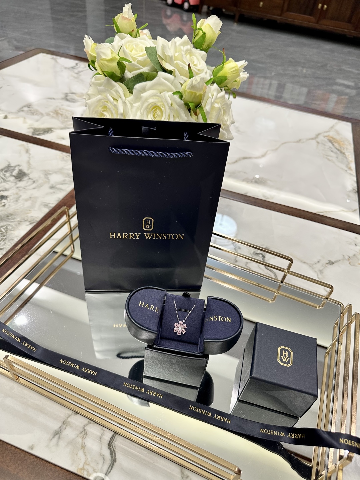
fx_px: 333
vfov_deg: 71.6
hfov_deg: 56.8
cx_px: 180
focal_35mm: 24
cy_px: 240
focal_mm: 6.86
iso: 160
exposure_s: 1/50
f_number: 1.78
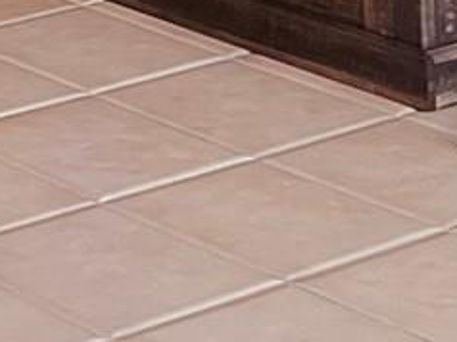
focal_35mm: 175
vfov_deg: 7.4
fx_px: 2308
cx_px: -749
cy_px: -703
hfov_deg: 9.6
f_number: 1.6
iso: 100
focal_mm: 5.1
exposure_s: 1/60
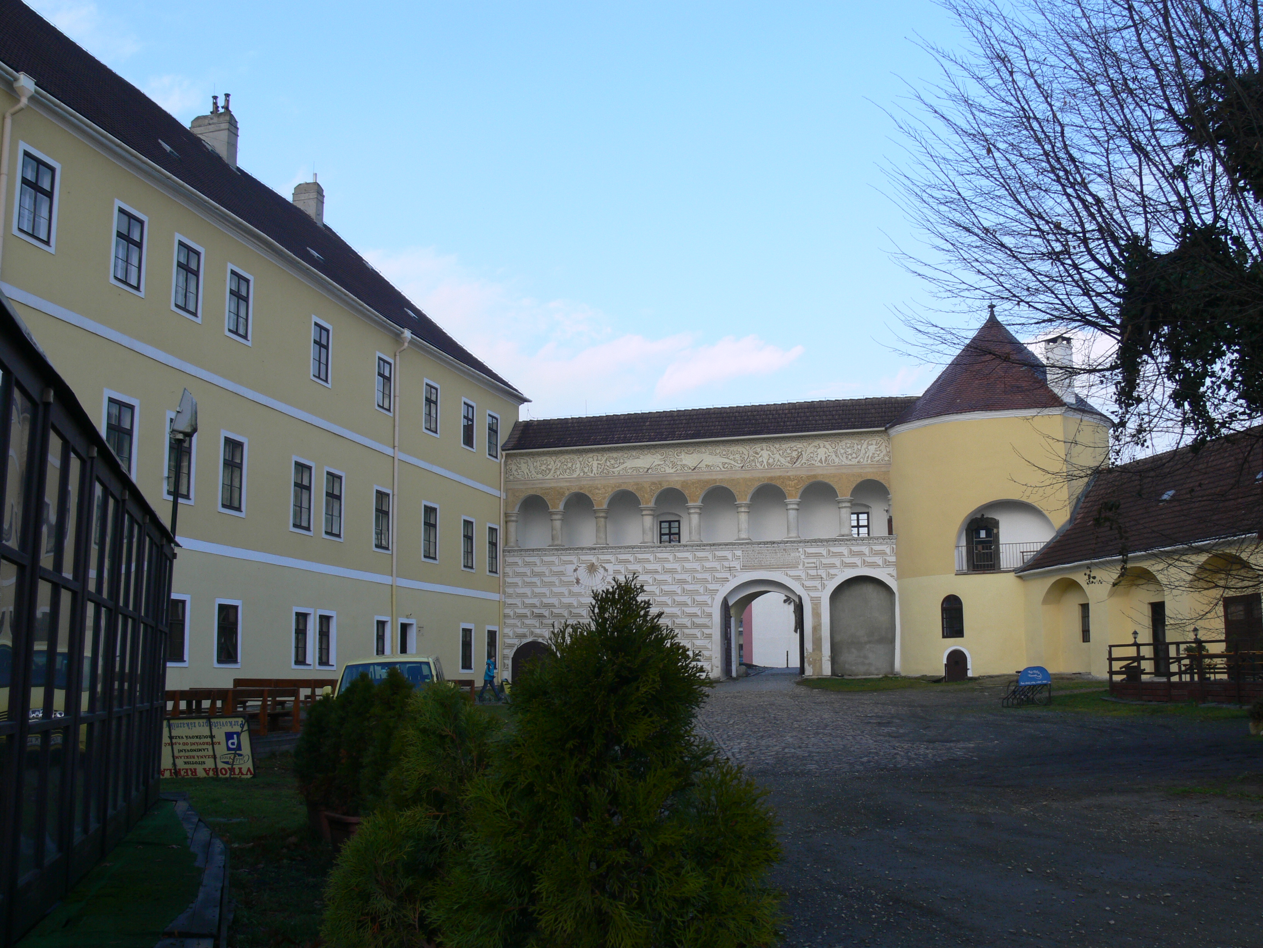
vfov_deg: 40.7
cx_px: 632
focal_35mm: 35
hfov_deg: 52.6
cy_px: 474
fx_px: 1277
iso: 80
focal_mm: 7.4
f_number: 5.6
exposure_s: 1/160
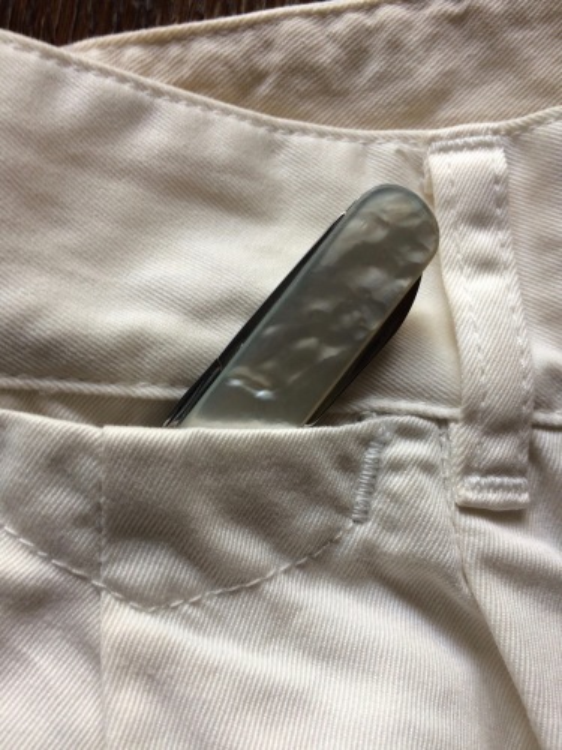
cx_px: 281
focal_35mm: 29
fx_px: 628
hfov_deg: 48.2
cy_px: 375
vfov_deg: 61.7
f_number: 2.2
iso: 50
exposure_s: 1/60
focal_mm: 4.15
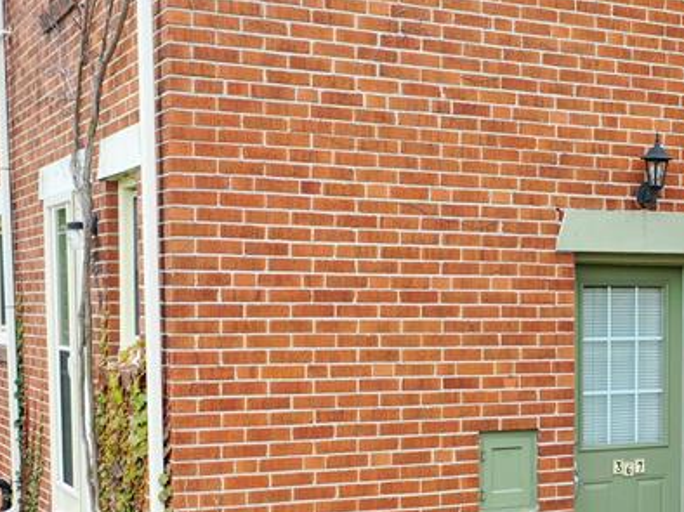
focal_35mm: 70
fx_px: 1382
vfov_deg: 20.7
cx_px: 627
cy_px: 411
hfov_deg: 26.8
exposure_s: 1/60
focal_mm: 10.26
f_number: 2.8
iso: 200
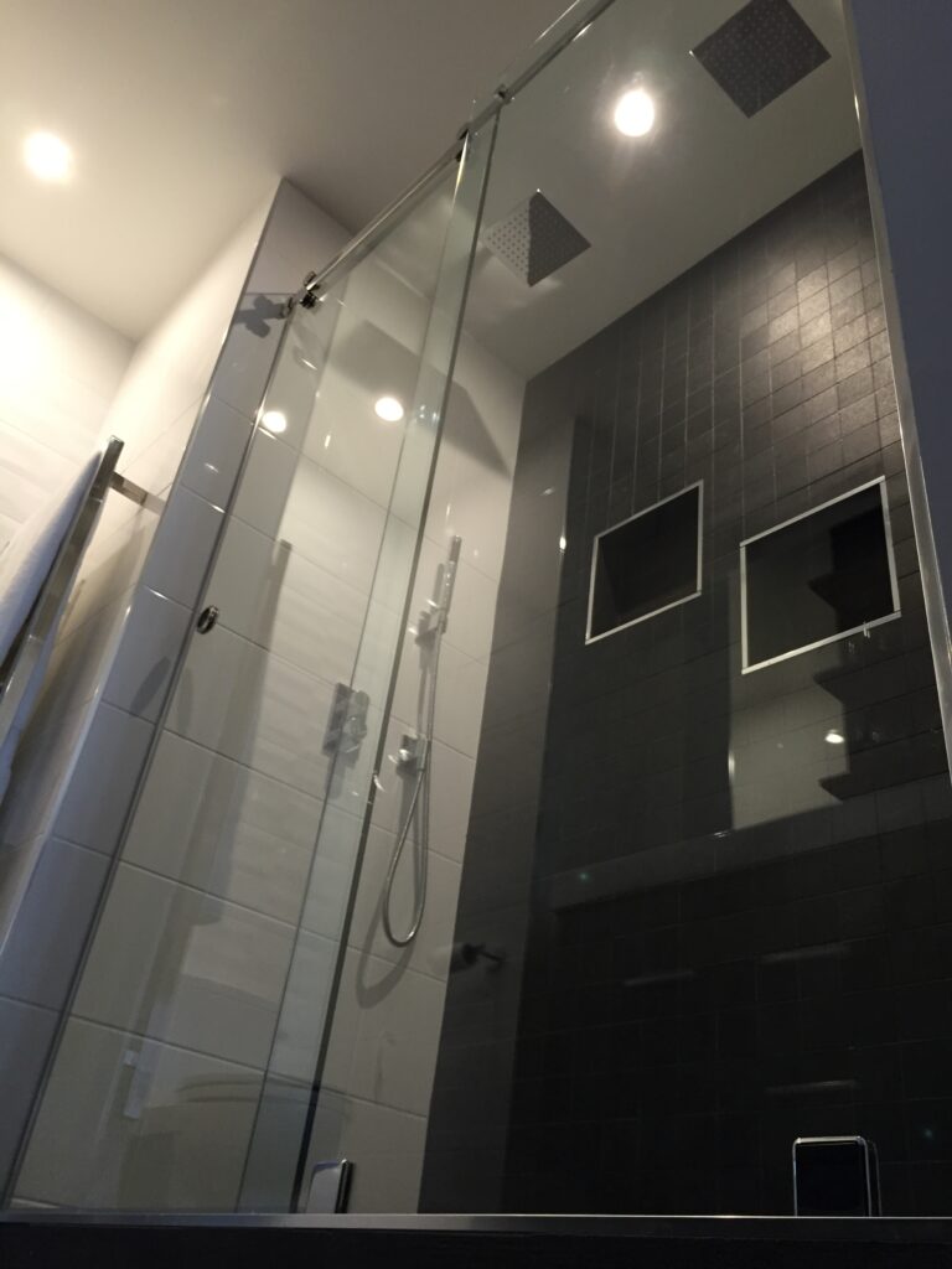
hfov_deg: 48.2
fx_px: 1063
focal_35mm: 29
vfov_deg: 61.7
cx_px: 476
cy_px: 634
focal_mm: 4.15
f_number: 2.2
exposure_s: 1/30
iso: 125
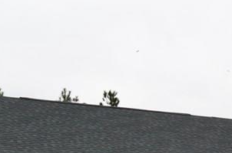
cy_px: 237
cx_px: 244
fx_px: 1008
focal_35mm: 157
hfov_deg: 12.9
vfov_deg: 8.5
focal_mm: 29
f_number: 11
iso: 180
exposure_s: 1/125
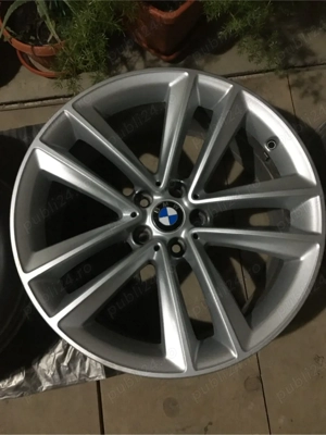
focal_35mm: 29
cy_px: 218
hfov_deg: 48.2
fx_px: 364
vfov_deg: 61.7
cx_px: 163
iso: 320
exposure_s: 1/17
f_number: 2.2
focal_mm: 4.15
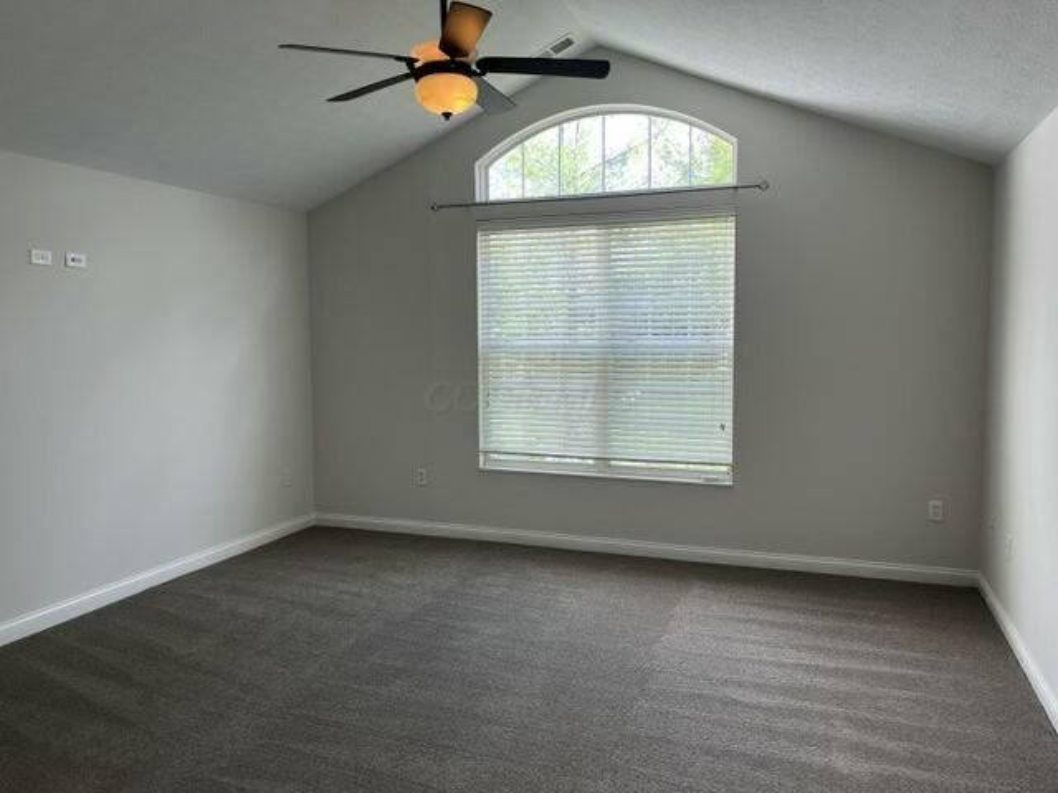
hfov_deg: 67.3
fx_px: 795
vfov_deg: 53.1
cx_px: 529
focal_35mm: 26
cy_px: 396
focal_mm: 5.1
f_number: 1.6
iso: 32
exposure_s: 1/120
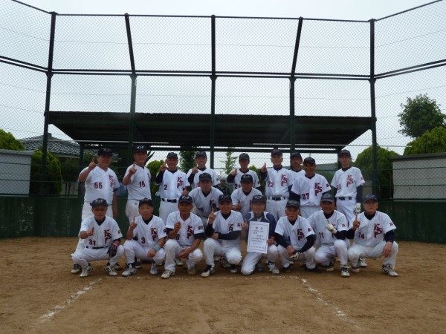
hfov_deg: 61.7
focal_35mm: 29
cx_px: 223
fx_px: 374
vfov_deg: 48.2
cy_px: 167
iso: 80
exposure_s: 1/200
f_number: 4
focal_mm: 4.7
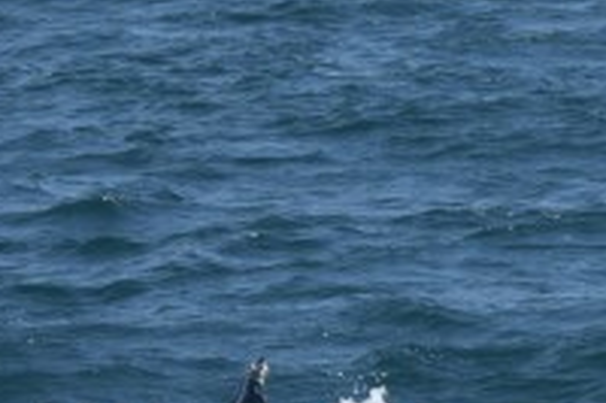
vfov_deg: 1.0
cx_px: 451
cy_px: 376
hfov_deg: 1.5
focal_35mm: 1418
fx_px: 23844
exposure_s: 1/1600
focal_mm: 175
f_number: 5.6
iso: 200
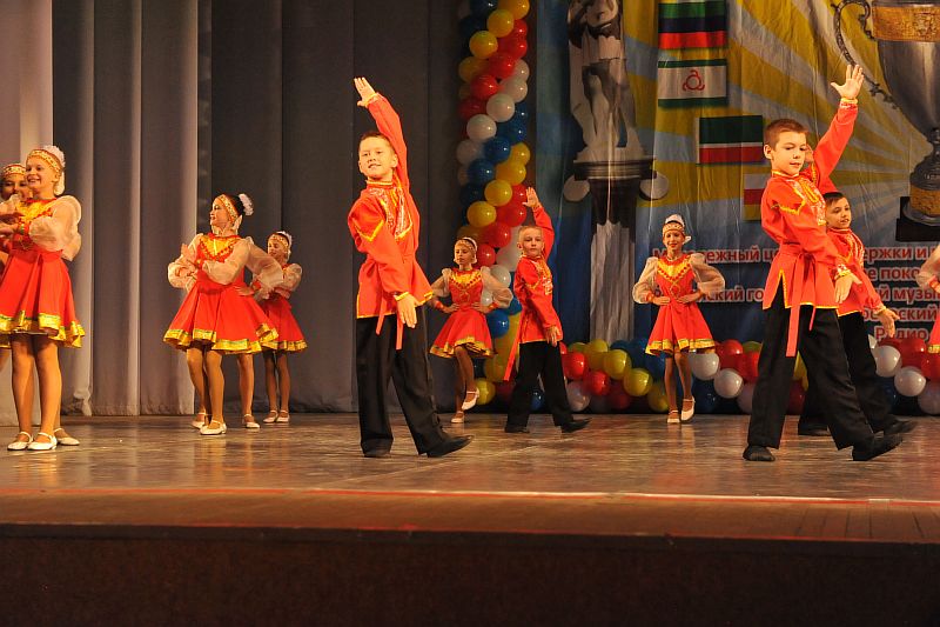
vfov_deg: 21.9
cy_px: 314
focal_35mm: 62
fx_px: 1618
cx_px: 470
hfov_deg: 32.4
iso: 5000
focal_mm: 62
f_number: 4
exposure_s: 1/400
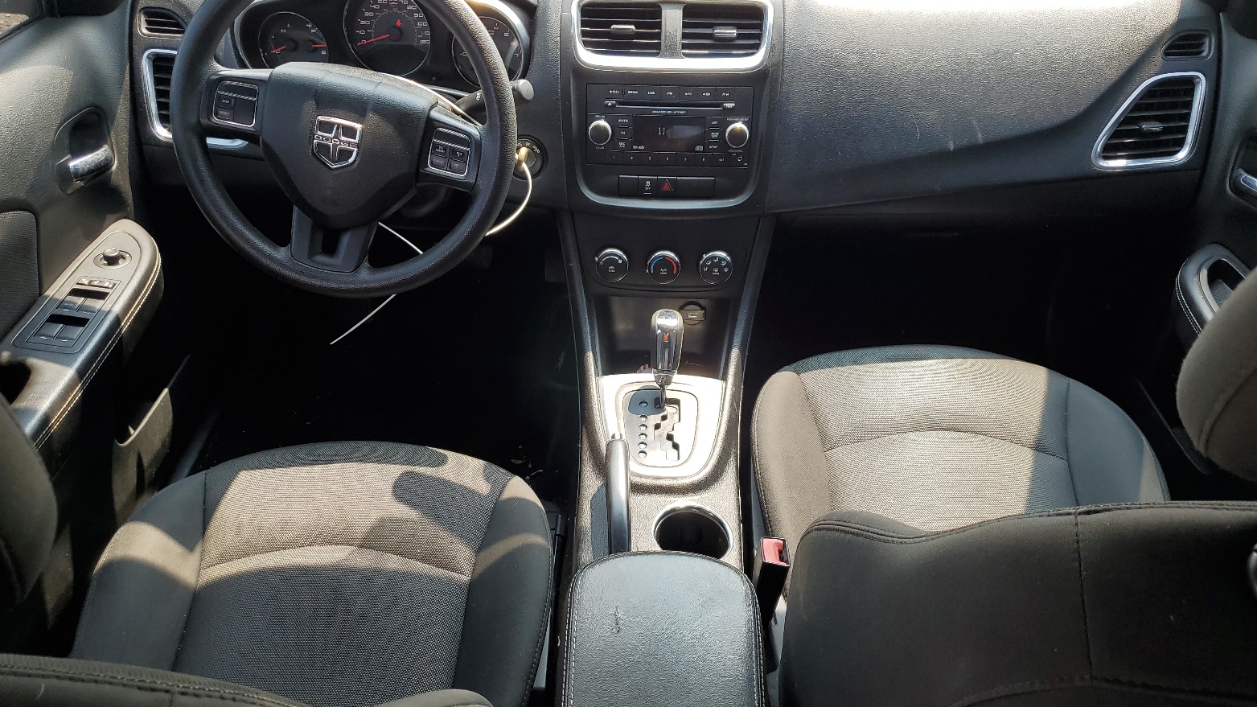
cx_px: 628
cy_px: 405
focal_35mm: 29
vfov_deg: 40.1
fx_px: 967
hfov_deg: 66.1
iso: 50
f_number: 1.5
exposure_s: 1/345
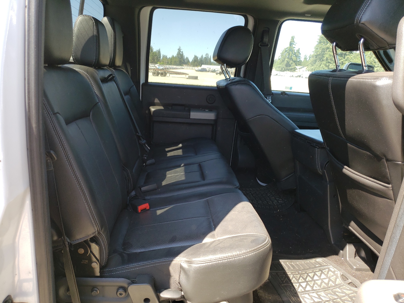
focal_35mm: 26
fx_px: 303
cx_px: 202
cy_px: 152
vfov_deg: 53.1
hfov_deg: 67.3
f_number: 1.5
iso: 50
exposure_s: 1/250
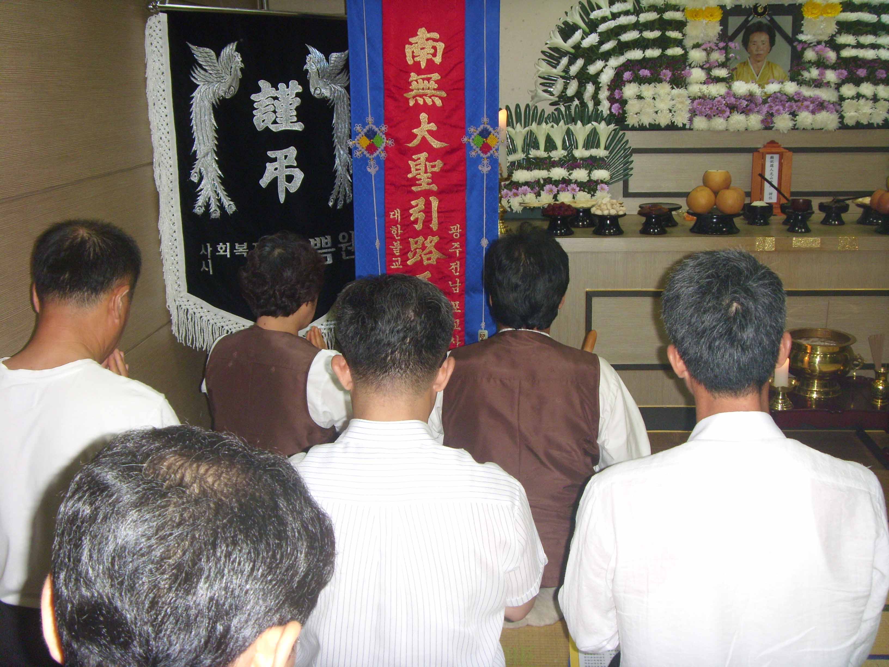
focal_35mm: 31
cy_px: 334
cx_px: 444
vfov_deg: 45.4
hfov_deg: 58.4
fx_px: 796
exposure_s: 1/30
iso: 200
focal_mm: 6.3
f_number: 3.5
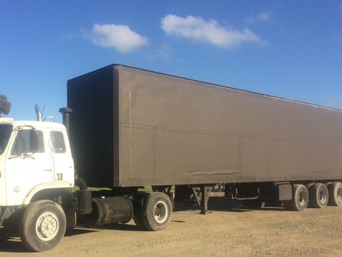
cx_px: 146
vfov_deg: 36.6
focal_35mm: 39
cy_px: 162
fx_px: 385
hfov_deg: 47.7
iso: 32
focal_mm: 4.15
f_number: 2.2
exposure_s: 1/1466
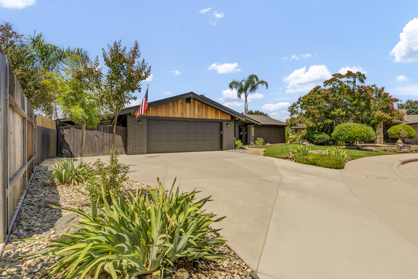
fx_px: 186
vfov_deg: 73.8
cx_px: 209
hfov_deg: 96.7
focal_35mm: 16
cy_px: 140
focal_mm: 16
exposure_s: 1/125
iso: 80
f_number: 10
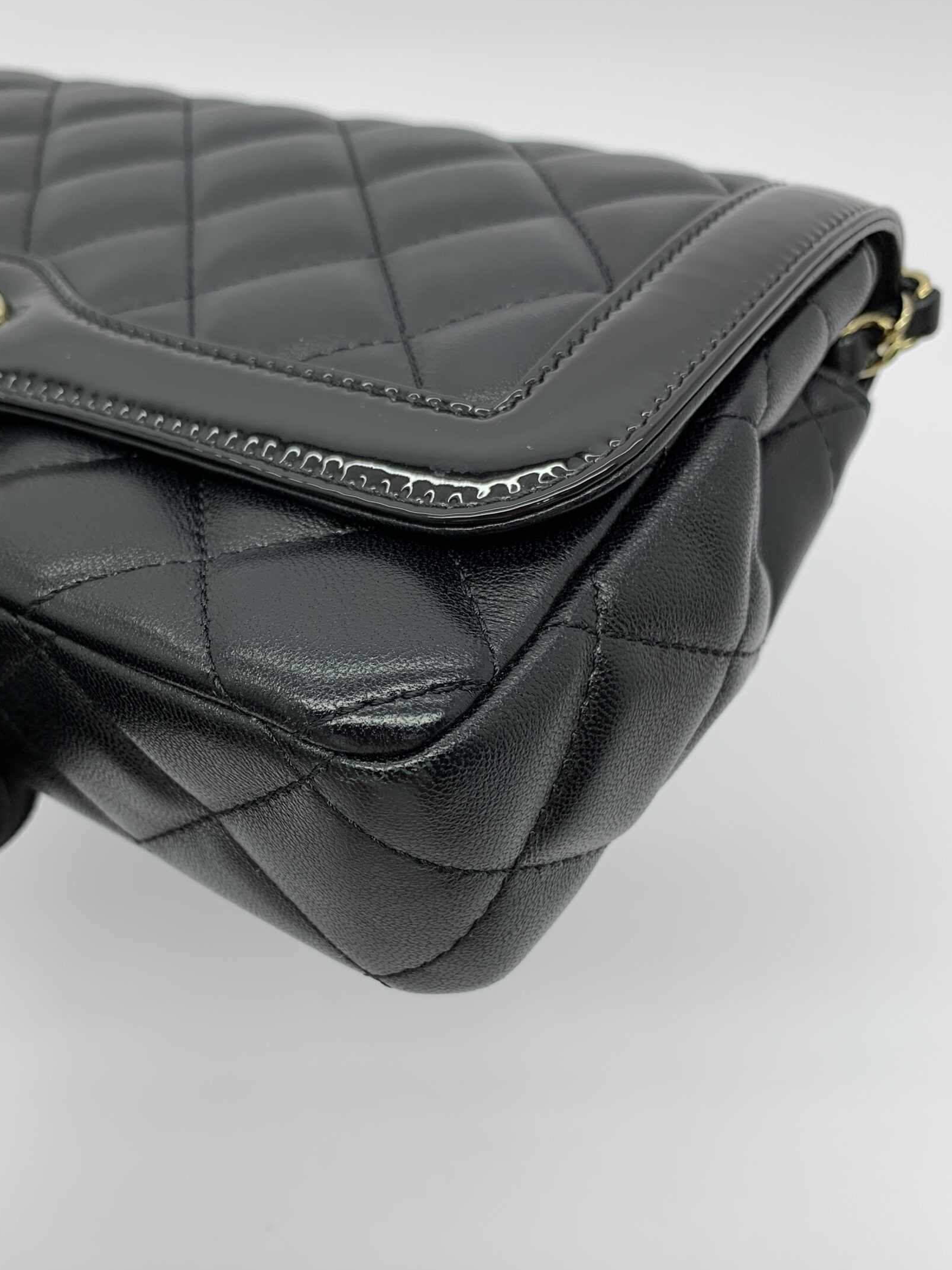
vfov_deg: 58.3
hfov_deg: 45.3
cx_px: 403
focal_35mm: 31
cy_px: 683
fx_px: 1137
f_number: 1.8
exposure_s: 1/100
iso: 32
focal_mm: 4.25
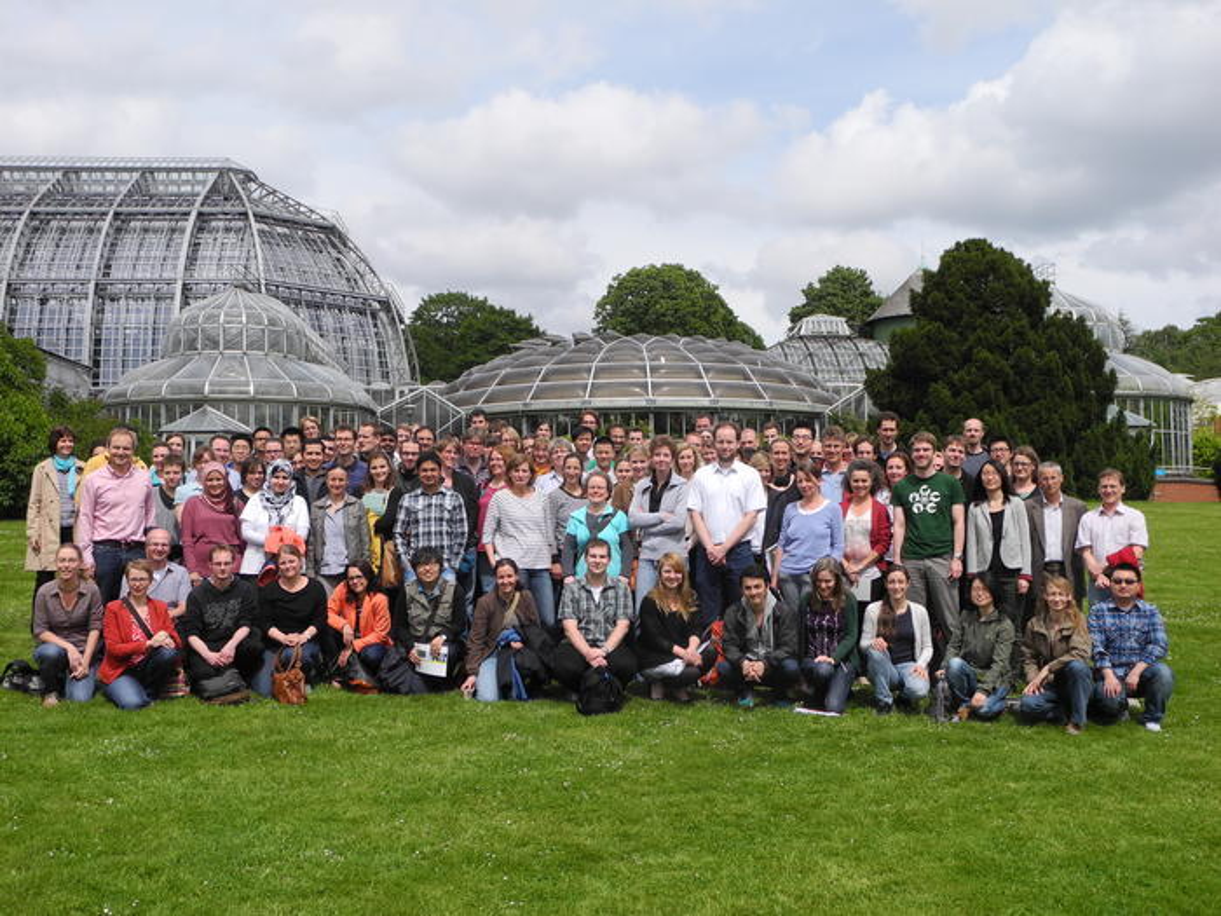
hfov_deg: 45.8
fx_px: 1446
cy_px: 458
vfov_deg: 35.1
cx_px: 610
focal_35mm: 41
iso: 100
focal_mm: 8.8
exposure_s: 1/955
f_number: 4
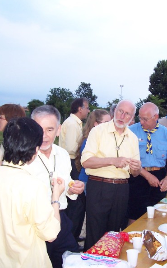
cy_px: 133
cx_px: 125
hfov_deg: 24.2
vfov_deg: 38.2
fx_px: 386
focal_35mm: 53
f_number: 2.8
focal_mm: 5.6
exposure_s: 1/60
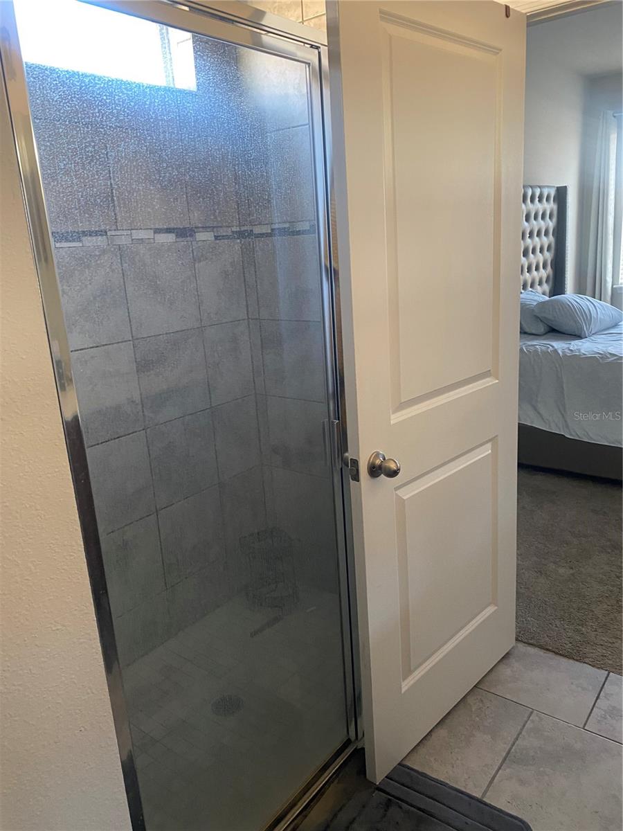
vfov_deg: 67.3
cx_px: 312
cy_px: 416
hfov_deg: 53.1
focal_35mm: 26
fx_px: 624
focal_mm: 4.25
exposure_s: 1/53
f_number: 1.8
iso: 200
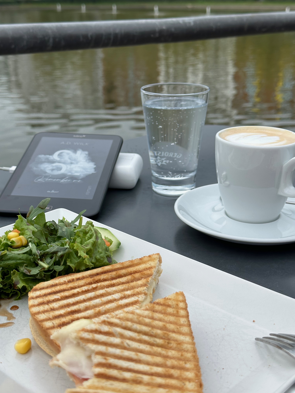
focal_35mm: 48
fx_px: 545
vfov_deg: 39.7
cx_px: 148
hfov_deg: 30.3
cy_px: 196
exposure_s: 1/1783
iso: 64
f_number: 1.78
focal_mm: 6.86
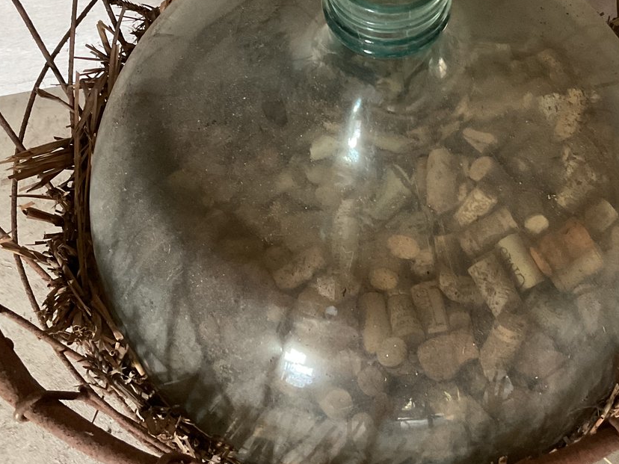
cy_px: 126
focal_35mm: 53
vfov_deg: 27.2
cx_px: 367
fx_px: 948
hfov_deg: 36.1
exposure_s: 1/40
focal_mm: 3
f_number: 1.8
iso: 200
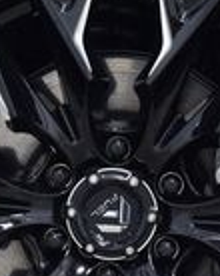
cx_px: 106
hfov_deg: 6.2
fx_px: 2023
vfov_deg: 7.8
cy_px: 221
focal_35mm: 248
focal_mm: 38
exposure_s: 1/15
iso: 1250
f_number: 6.3
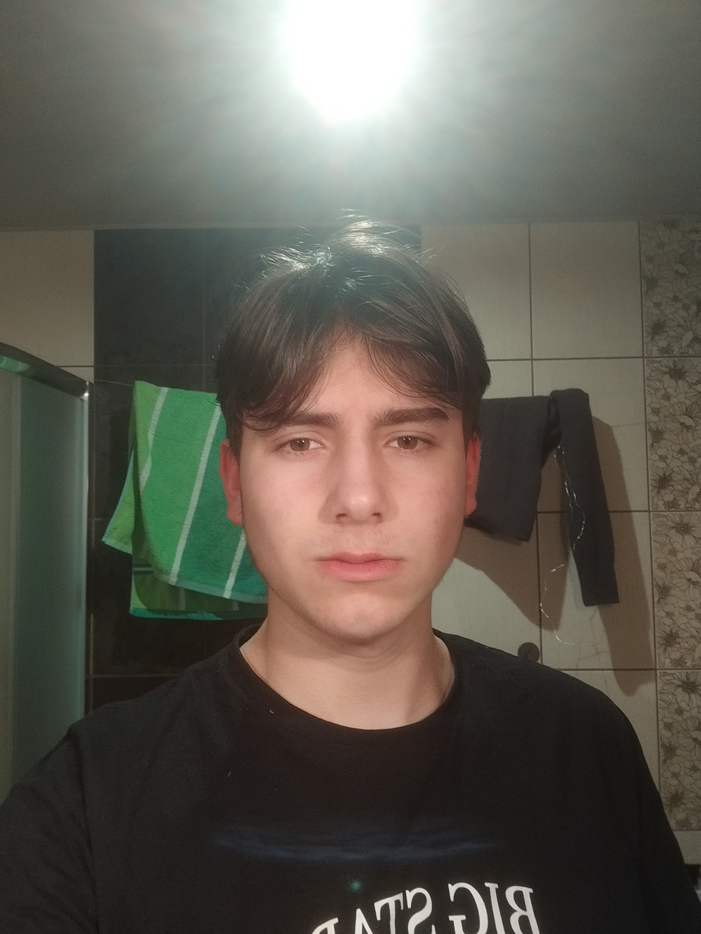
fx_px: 540
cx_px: 350
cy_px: 467
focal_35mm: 20
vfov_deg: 81.7
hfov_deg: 66.0
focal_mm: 3.49
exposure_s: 1/33.3
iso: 140
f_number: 2.45
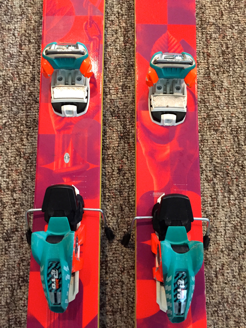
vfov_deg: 61.7
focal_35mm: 29
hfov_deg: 48.2
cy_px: 164
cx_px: 123
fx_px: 275
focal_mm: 4.15
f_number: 2.2
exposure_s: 1/15
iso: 400
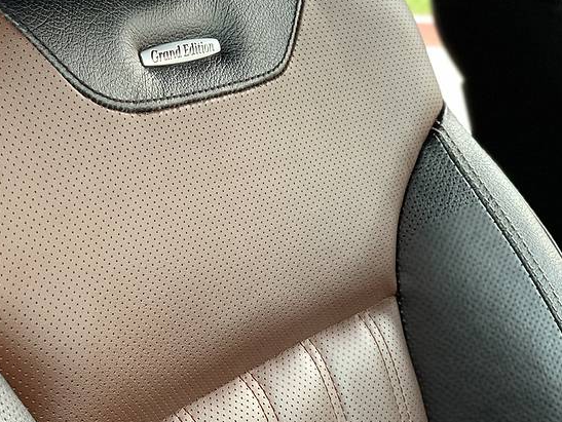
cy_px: 187
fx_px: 1235
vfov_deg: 19.4
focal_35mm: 76
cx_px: 202
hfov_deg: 25.5
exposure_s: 1/60
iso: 160
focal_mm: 6
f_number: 2.4
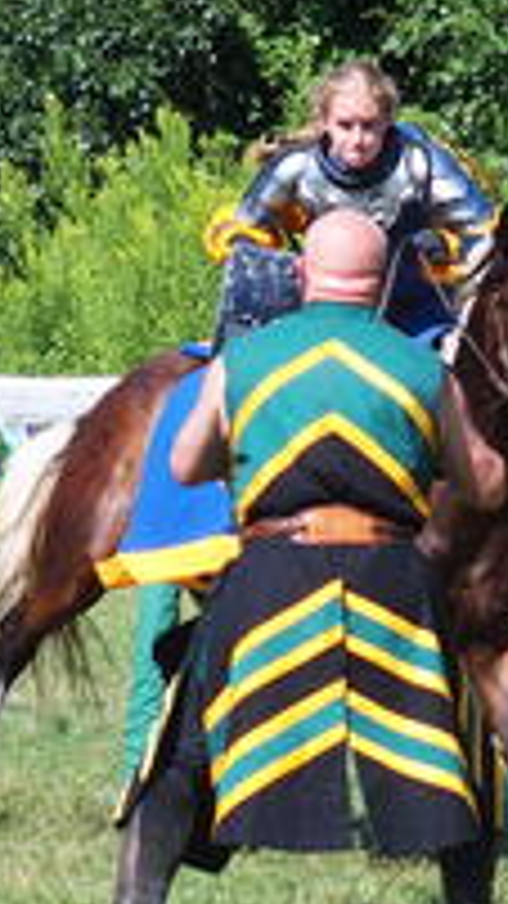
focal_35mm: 366
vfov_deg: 5.9
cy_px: 270
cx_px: 400
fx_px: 8768
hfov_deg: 3.3
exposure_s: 1/640
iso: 100
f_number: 4
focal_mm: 31.8
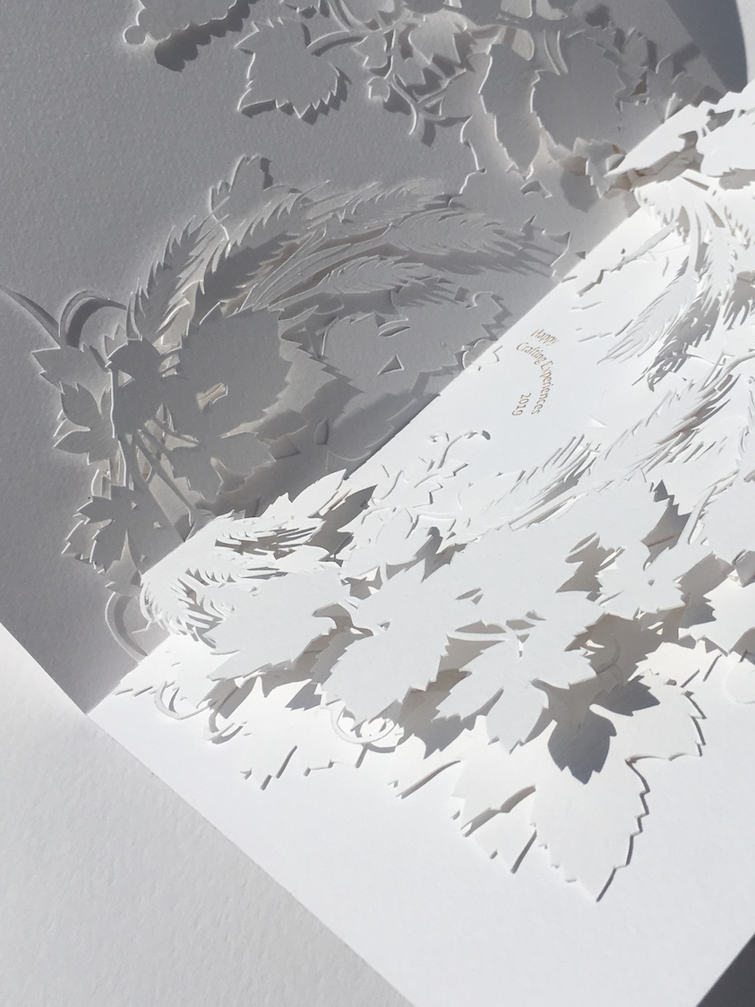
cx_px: 503
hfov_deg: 29.5
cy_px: 420
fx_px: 1425
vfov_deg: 38.8
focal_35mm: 49
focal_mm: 4.15
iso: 25
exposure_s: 1/9615
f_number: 2.2
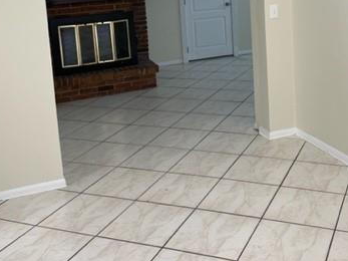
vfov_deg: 29.1
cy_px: 30
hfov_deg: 39.2
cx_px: 234
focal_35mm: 48
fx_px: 482
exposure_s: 1/60
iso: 80
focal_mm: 4.2
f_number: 1.6
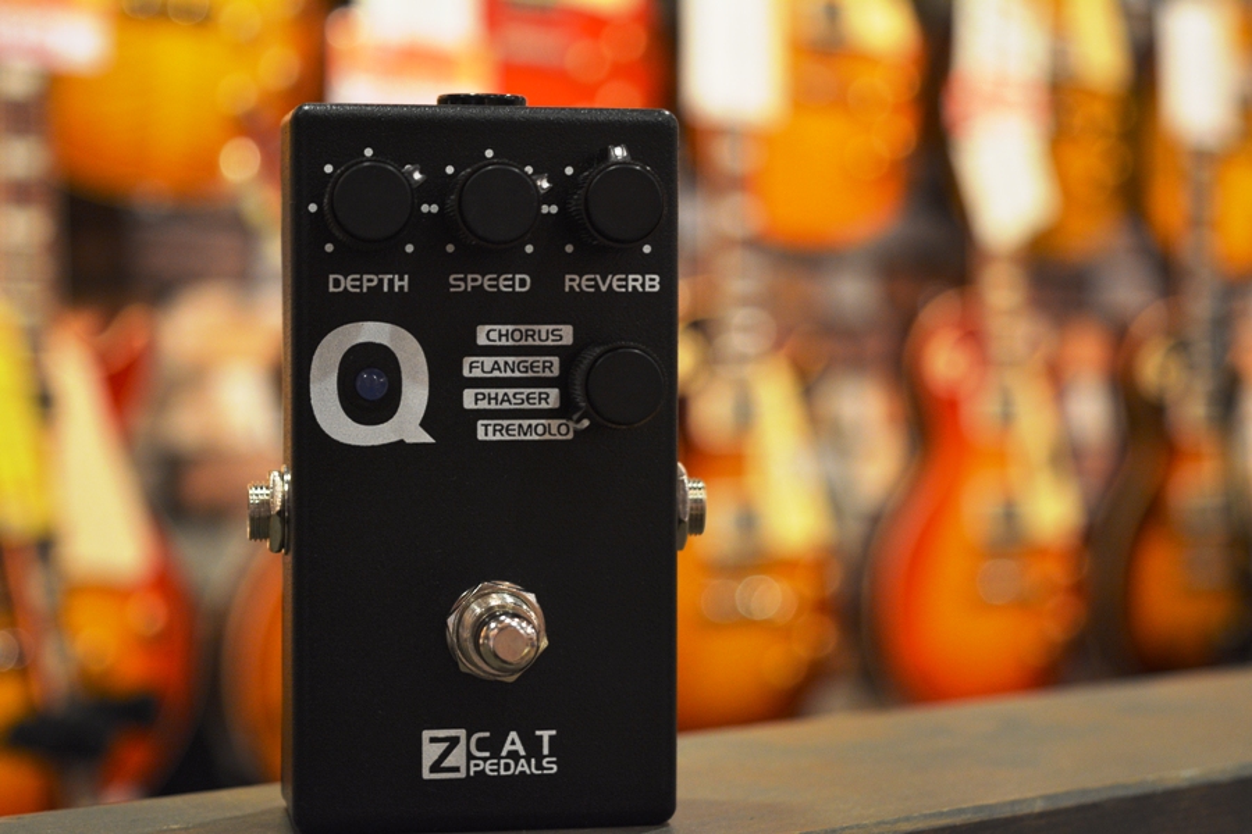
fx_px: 2504
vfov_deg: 18.9
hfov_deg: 28.1
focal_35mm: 72
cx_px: 626
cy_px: 417
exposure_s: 1/30
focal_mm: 48
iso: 1100
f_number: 5.3
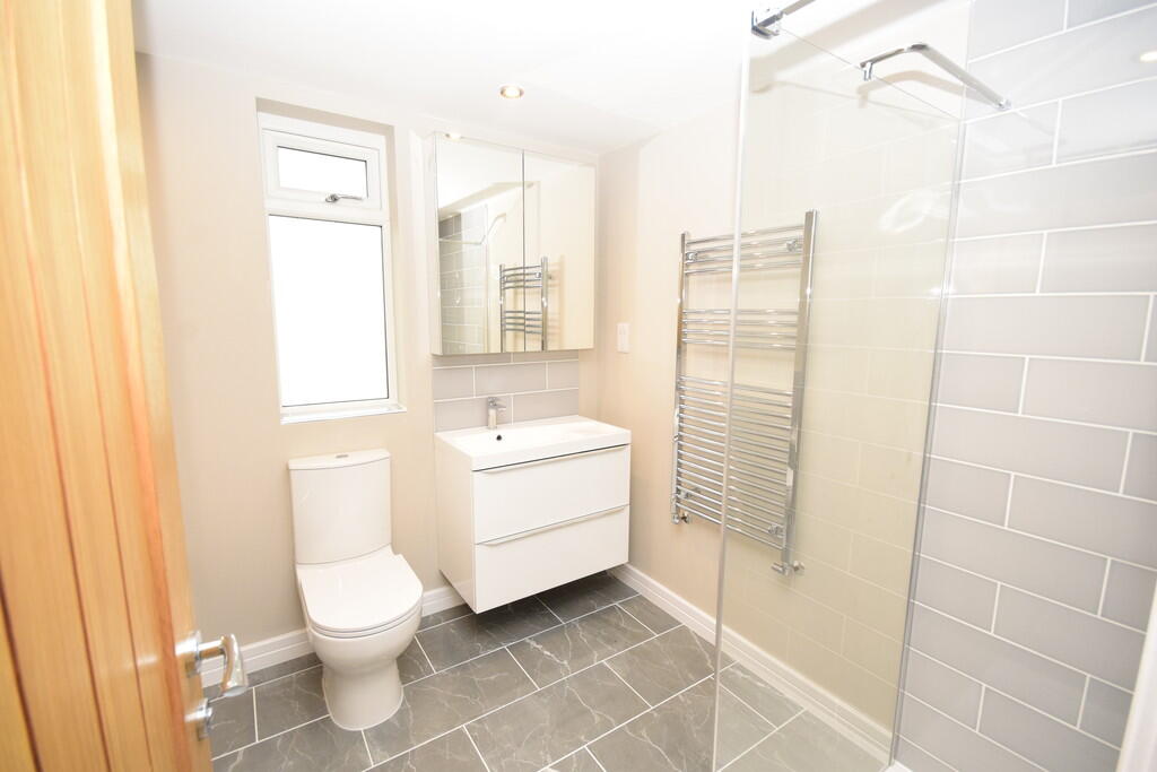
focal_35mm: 15
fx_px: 482
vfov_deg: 77.3
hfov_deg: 100.4
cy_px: 386
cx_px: 578
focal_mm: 10
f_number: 8
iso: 1600
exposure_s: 1/60
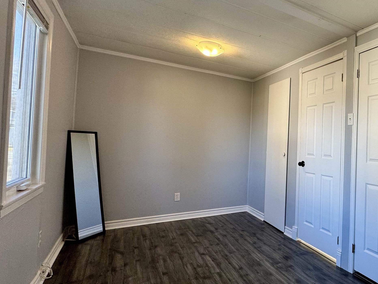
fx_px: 251
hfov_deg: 66.4
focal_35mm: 23
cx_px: 308
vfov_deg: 58.9
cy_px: 139
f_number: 2.2
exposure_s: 1/120
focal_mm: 2.22
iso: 100
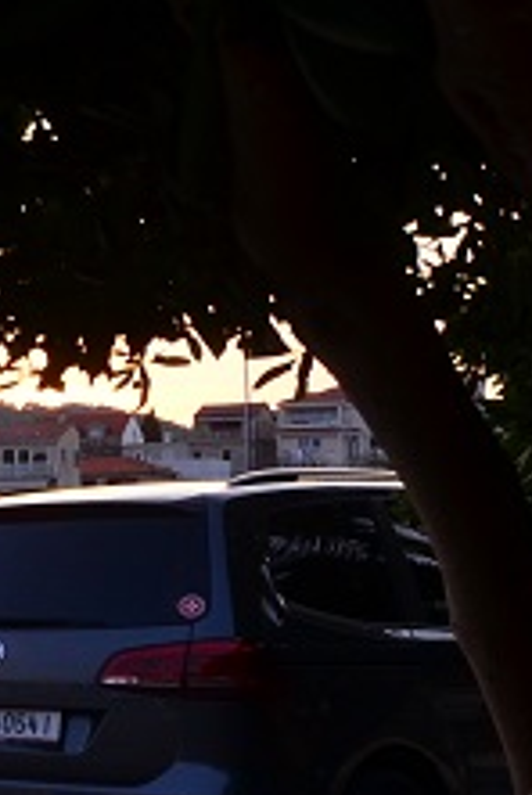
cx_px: -861
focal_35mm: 81
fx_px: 1790
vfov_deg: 25.0
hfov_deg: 12.2
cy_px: 430
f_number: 5.6
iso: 400
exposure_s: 1/250
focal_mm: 12
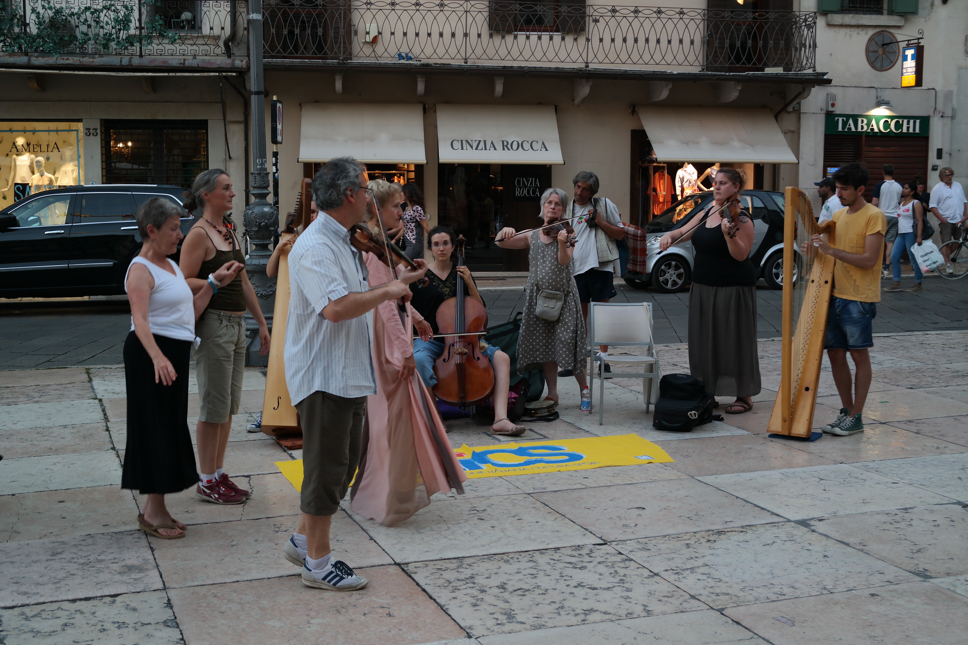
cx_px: 484
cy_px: 322
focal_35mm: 49
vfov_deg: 27.5
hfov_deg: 40.3
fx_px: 1317
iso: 400
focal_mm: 32
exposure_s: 1/60
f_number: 4.5
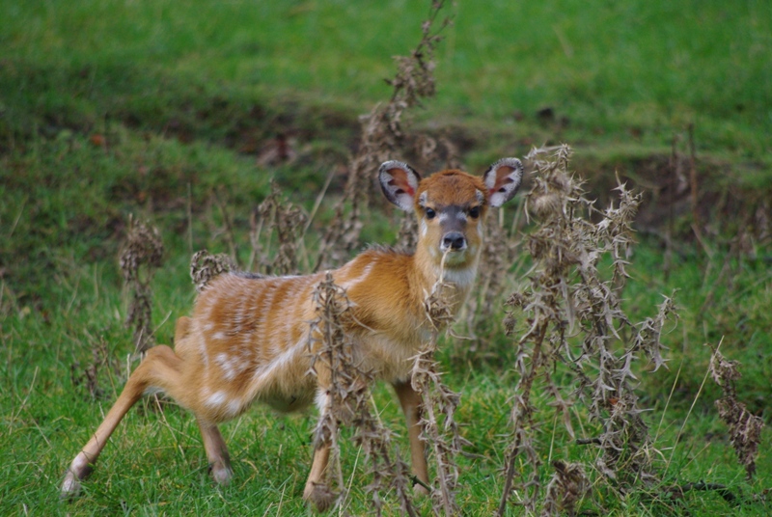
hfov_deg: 4.6
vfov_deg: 3.1
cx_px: 386
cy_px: 258
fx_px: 9664
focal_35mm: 450
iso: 800
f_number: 5.8
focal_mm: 300
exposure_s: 1/350
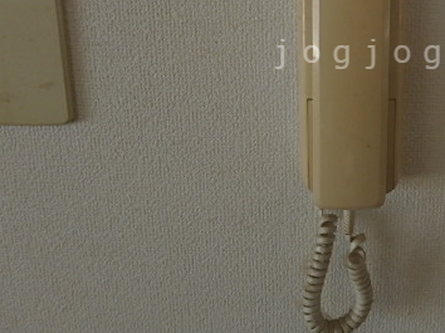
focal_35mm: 38
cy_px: 54
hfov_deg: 46.3
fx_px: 488
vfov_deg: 36.1
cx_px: 361
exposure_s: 1/60
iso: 160
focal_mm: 3.7
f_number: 3.5
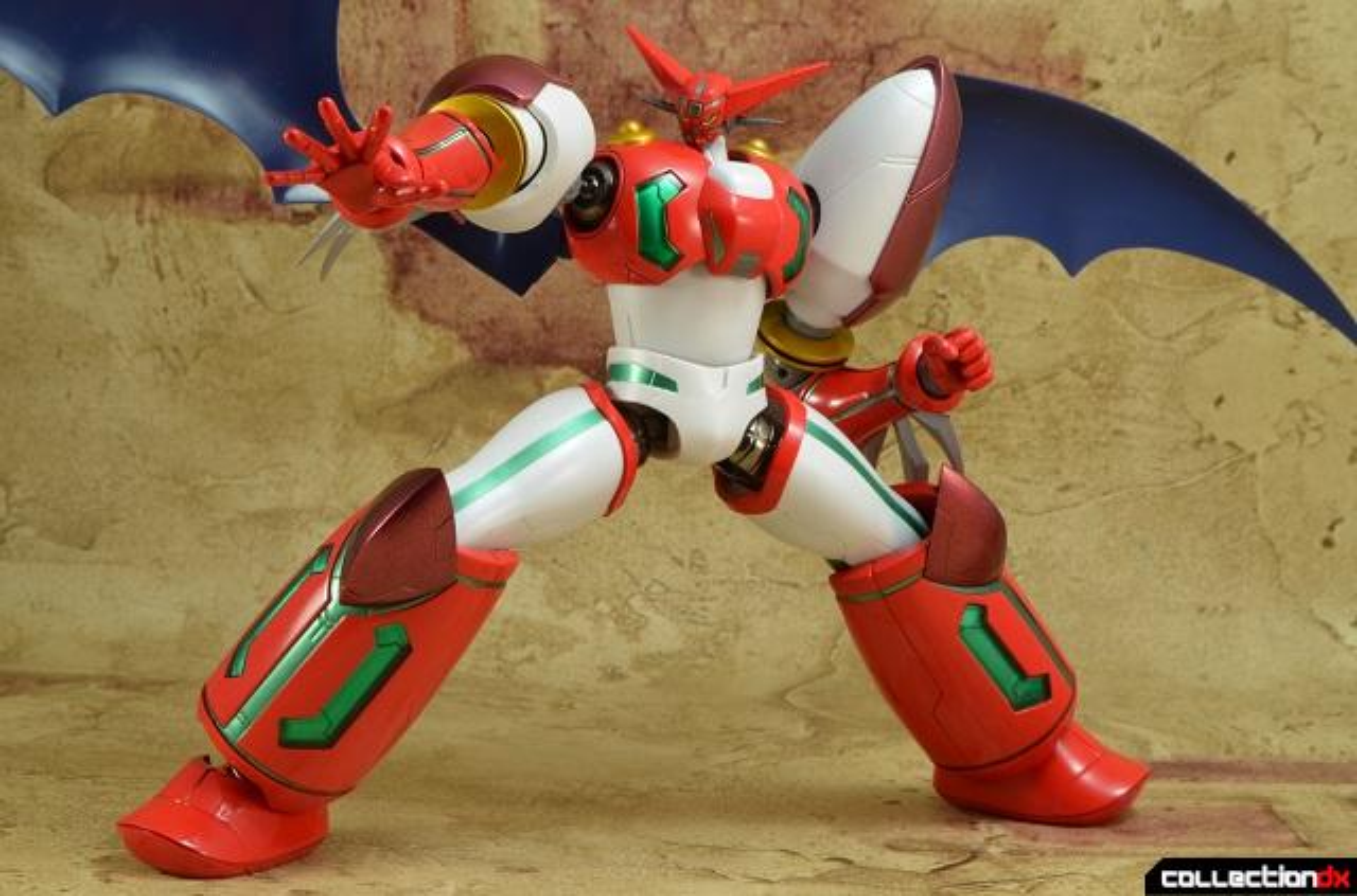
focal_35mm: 82
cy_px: 448
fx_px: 3101
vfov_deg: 16.5
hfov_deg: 24.7
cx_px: 678
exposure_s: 1/2
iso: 100
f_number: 20
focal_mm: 55
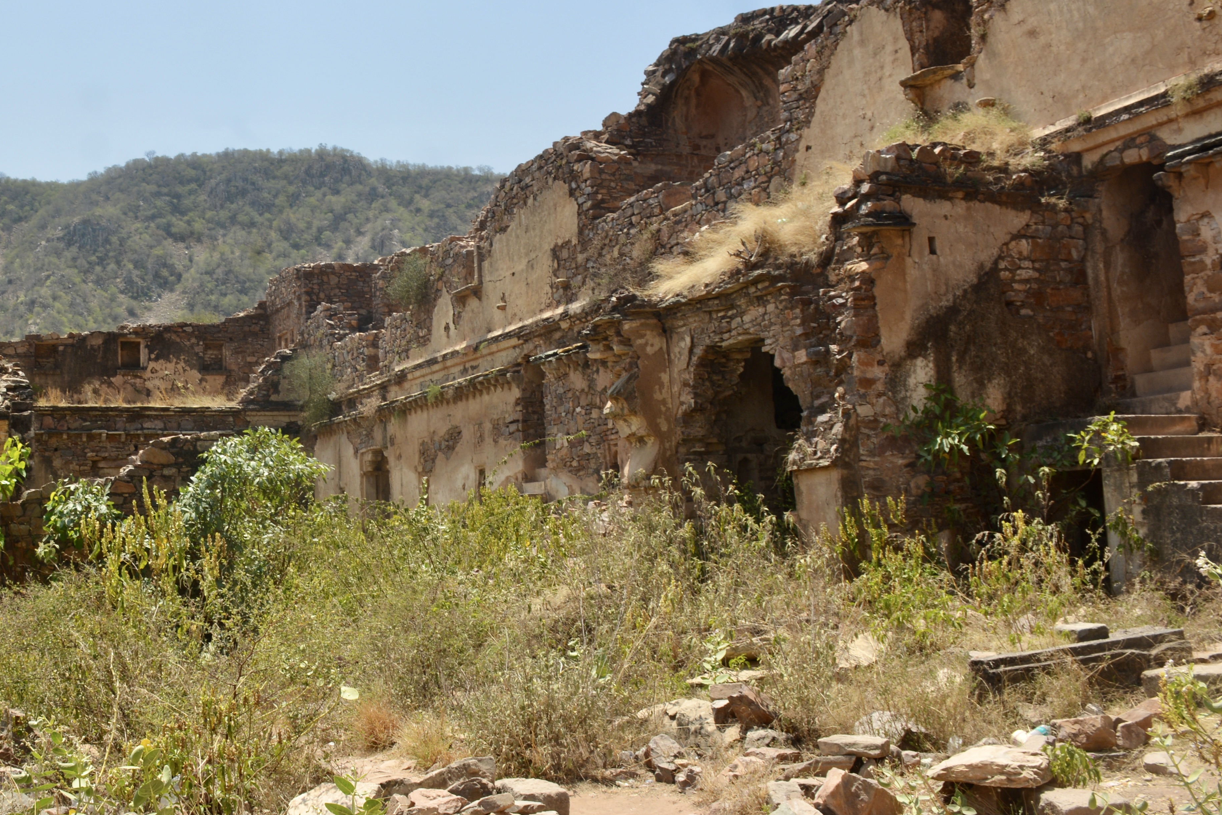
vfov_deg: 30.4
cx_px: 334
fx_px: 1494
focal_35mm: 44
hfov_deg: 43.3
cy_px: 322
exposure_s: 1/200
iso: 100
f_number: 10
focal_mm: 18
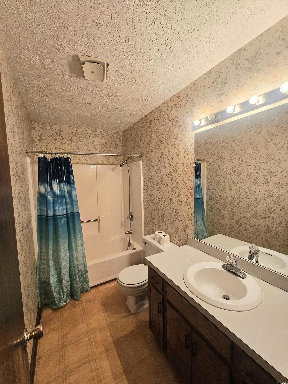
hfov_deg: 89.9
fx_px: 144
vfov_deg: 106.2
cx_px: 144
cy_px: 192
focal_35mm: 13
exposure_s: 1/60.2
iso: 250
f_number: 2.2
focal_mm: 2.2
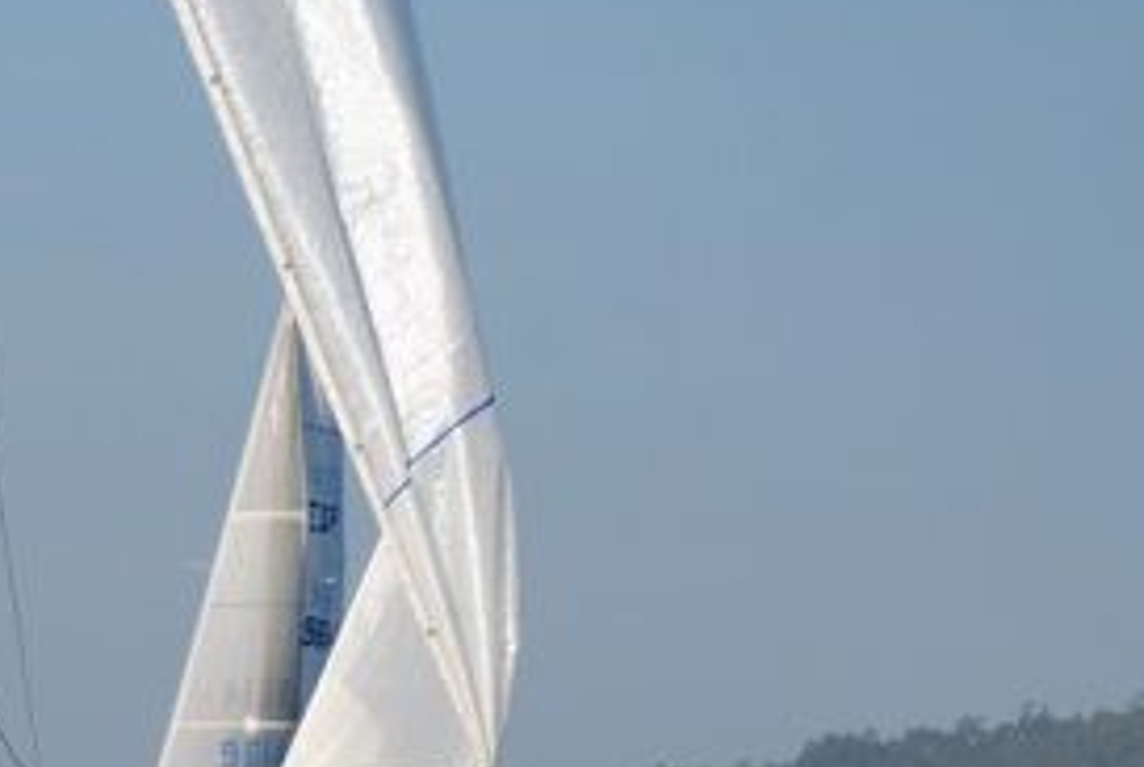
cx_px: -92
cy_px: 966
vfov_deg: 3.1
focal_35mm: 448
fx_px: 14259
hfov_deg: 4.6
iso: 100
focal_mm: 102
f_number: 6.3
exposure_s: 1/640
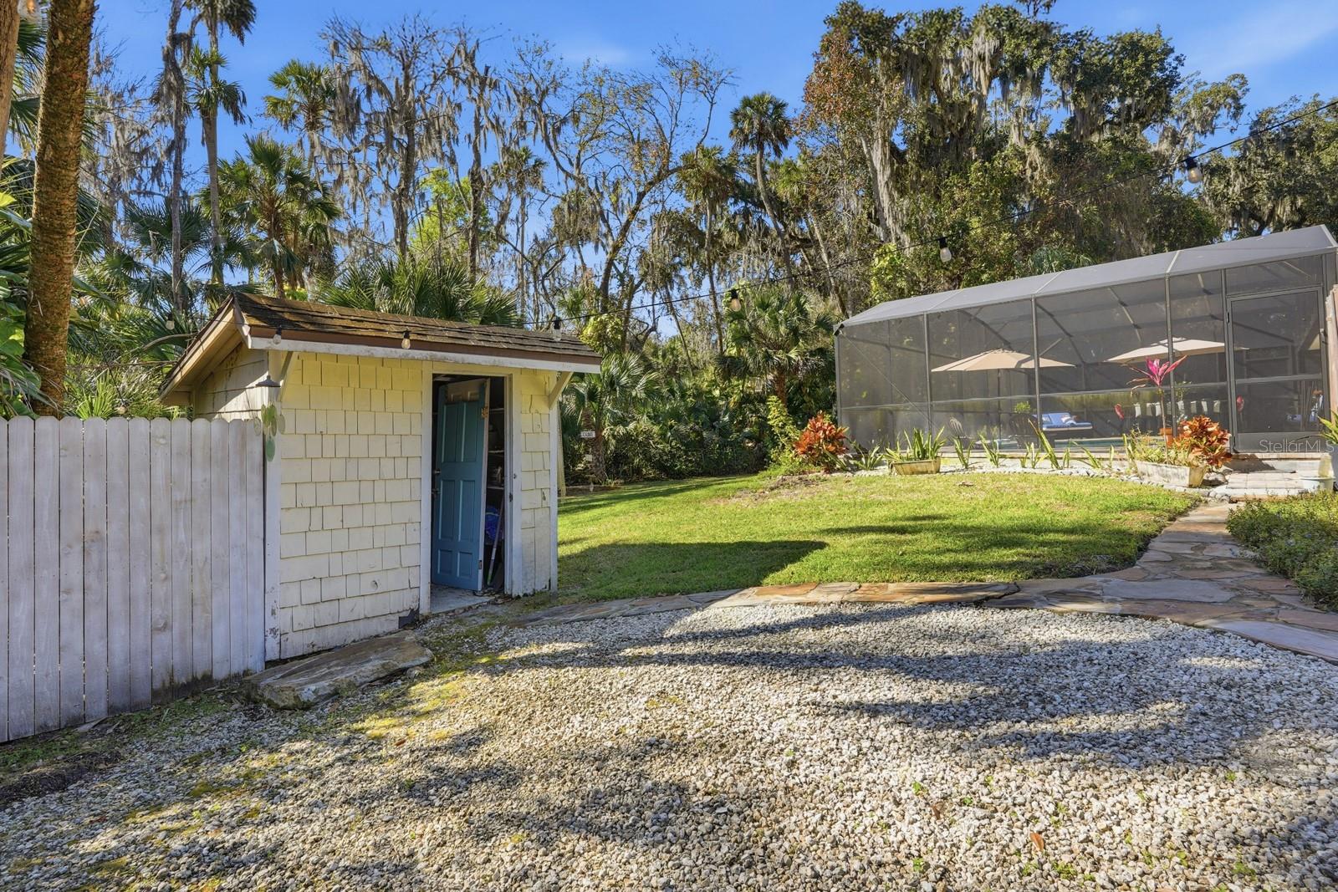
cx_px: 669
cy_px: 446
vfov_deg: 73.8
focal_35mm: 16
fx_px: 595
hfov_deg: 96.7
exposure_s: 1/3200
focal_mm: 16
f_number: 8
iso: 160
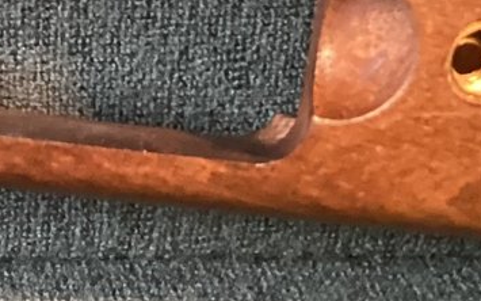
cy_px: 181
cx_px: -177
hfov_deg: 14.2
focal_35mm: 140
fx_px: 1836
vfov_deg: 9.4
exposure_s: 1/30
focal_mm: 3.3
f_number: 2.4
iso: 500
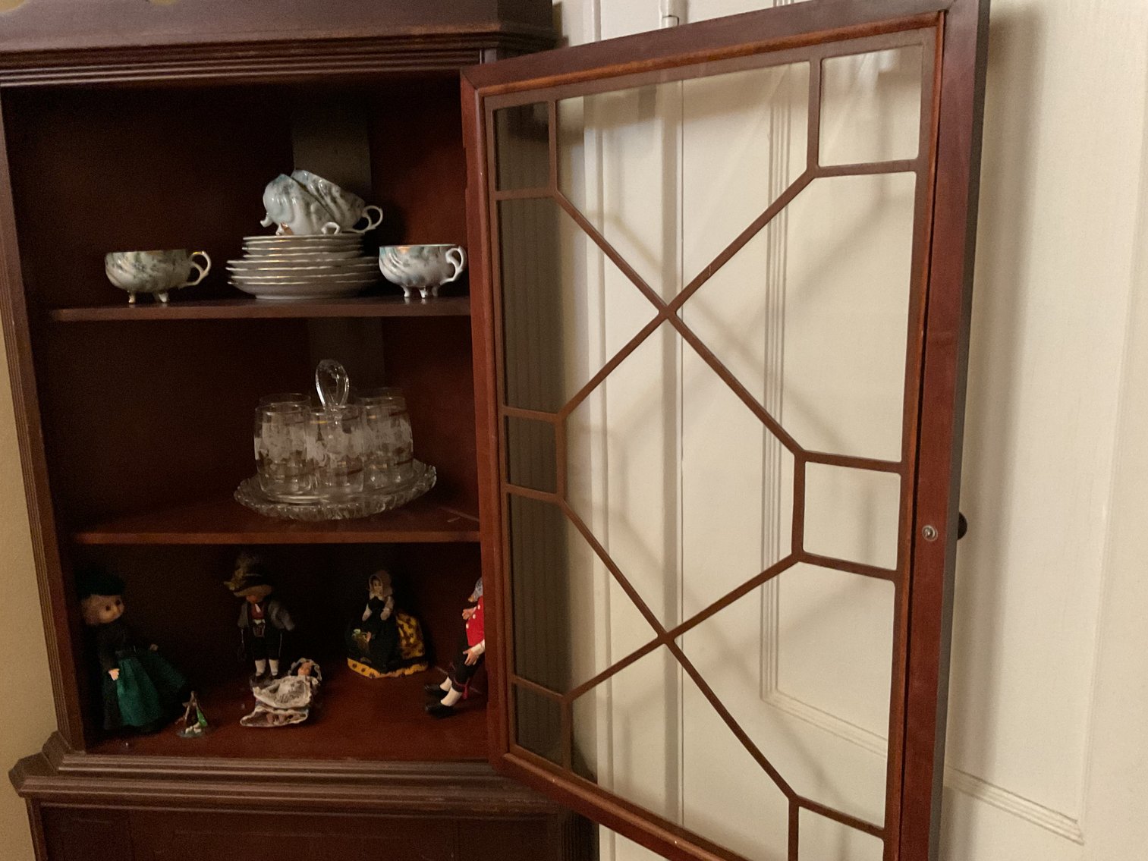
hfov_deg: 61.7
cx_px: 574
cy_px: 430
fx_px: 962
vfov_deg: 48.2
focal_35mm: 29
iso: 500
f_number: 1.8
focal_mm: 3
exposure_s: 1/24
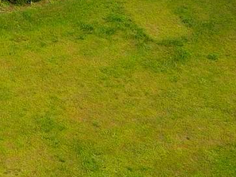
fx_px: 928
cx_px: -231
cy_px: 45
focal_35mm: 136
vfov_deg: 10.9
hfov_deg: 12.7
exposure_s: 1/120
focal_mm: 4.5
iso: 110
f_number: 2.8
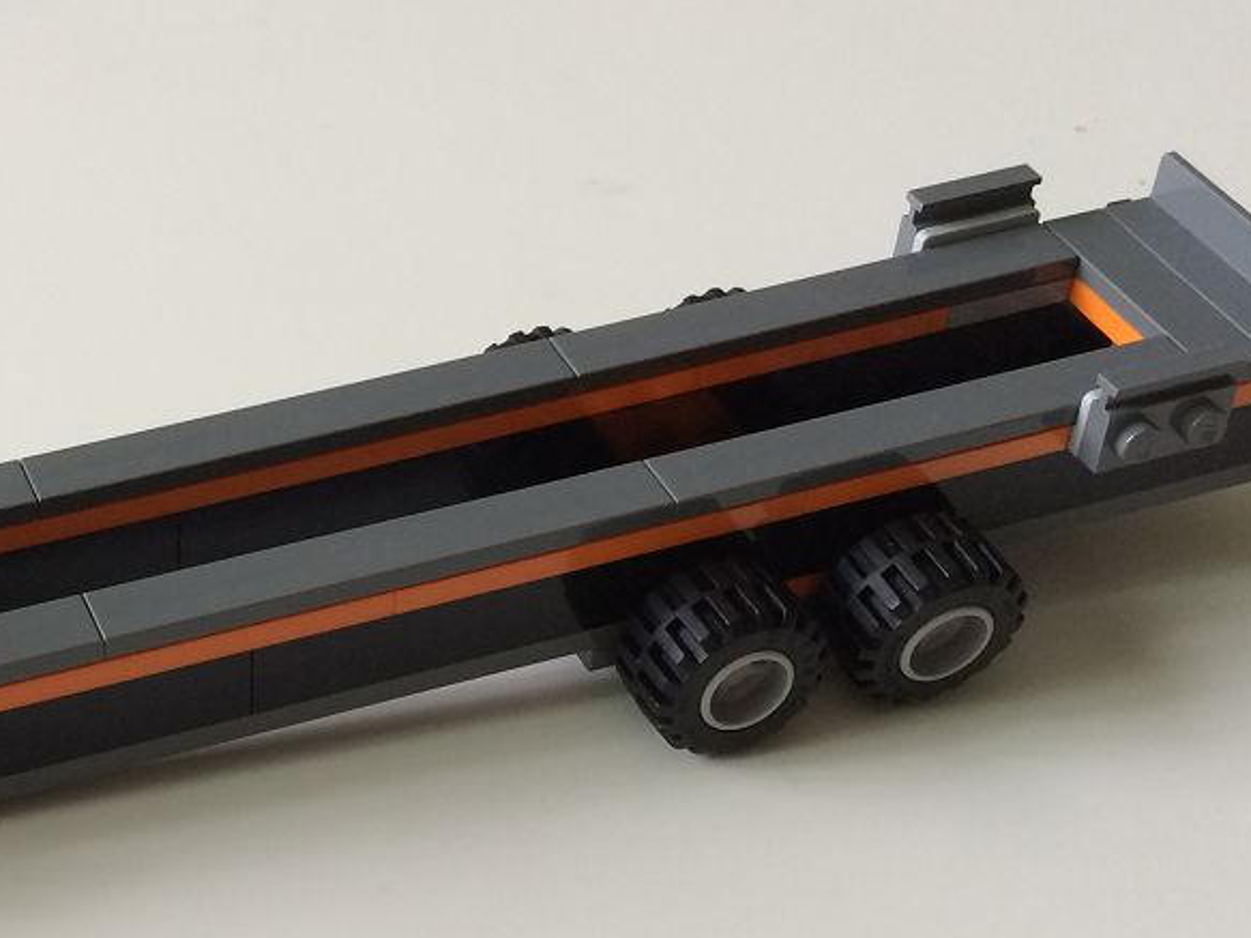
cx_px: 54
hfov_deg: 28.3
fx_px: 2349
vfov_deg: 22.5
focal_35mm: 65
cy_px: 566
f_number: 2.2
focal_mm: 4.15
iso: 64
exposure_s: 1/30
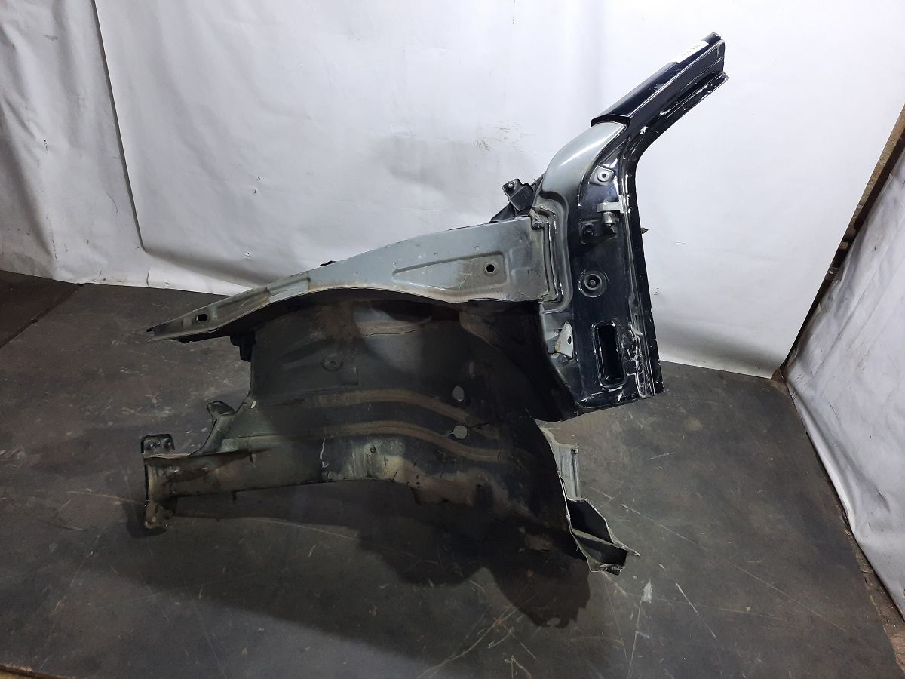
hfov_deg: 69.4
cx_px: 452
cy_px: 340
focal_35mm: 25
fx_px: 654
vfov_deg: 54.9
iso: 250
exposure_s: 1/50
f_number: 2
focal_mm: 4.6
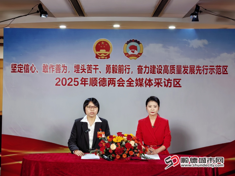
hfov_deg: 39.7
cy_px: 87
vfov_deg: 30.3
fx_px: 326
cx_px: 118
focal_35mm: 48
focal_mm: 5.72
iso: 80
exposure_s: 1/50
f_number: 2
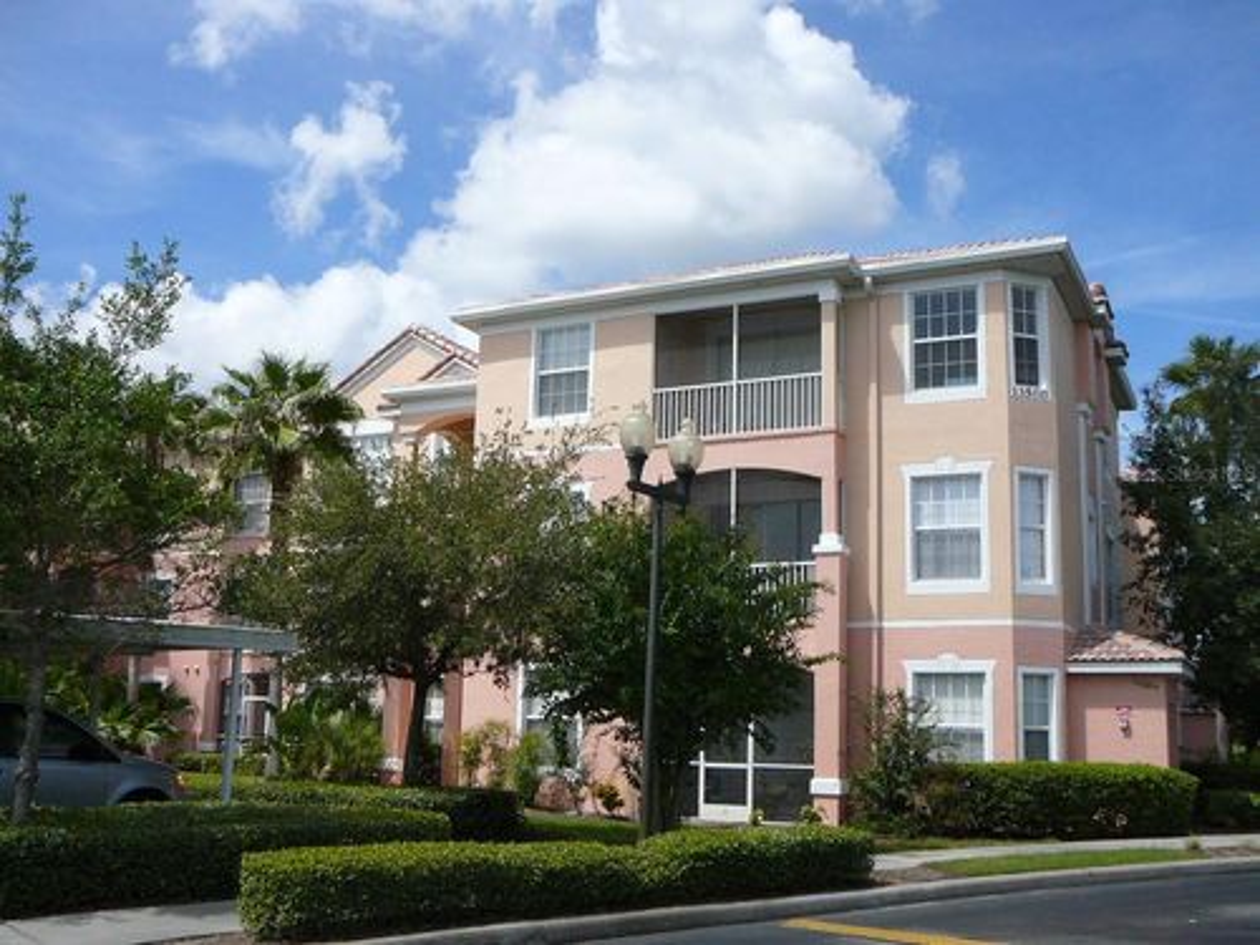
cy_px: 472
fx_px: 1274
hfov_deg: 52.6
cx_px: 630
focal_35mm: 35
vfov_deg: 40.7
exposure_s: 1/1600
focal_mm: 5.2
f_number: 5
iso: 200
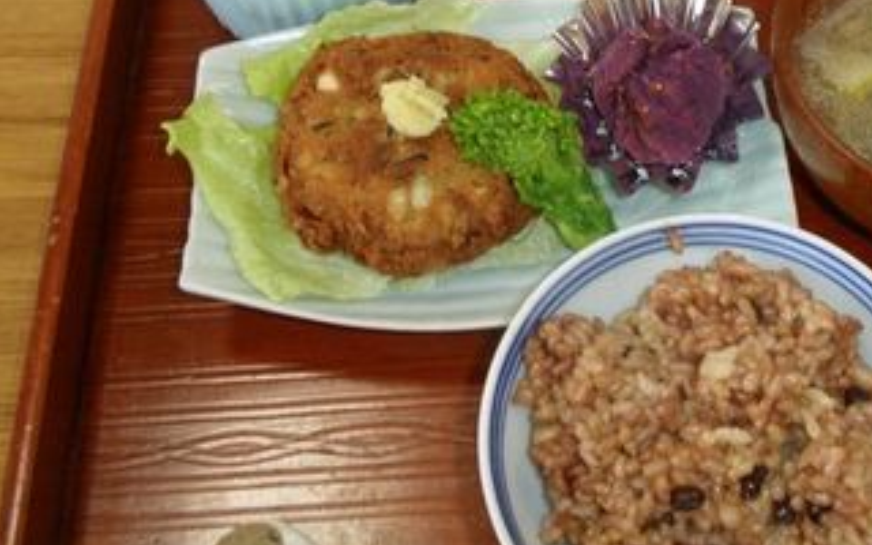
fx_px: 1307
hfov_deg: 36.4
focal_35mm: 55
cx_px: 606
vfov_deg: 23.2
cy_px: 97
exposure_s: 1/30
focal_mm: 6.6
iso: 100
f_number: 3.5
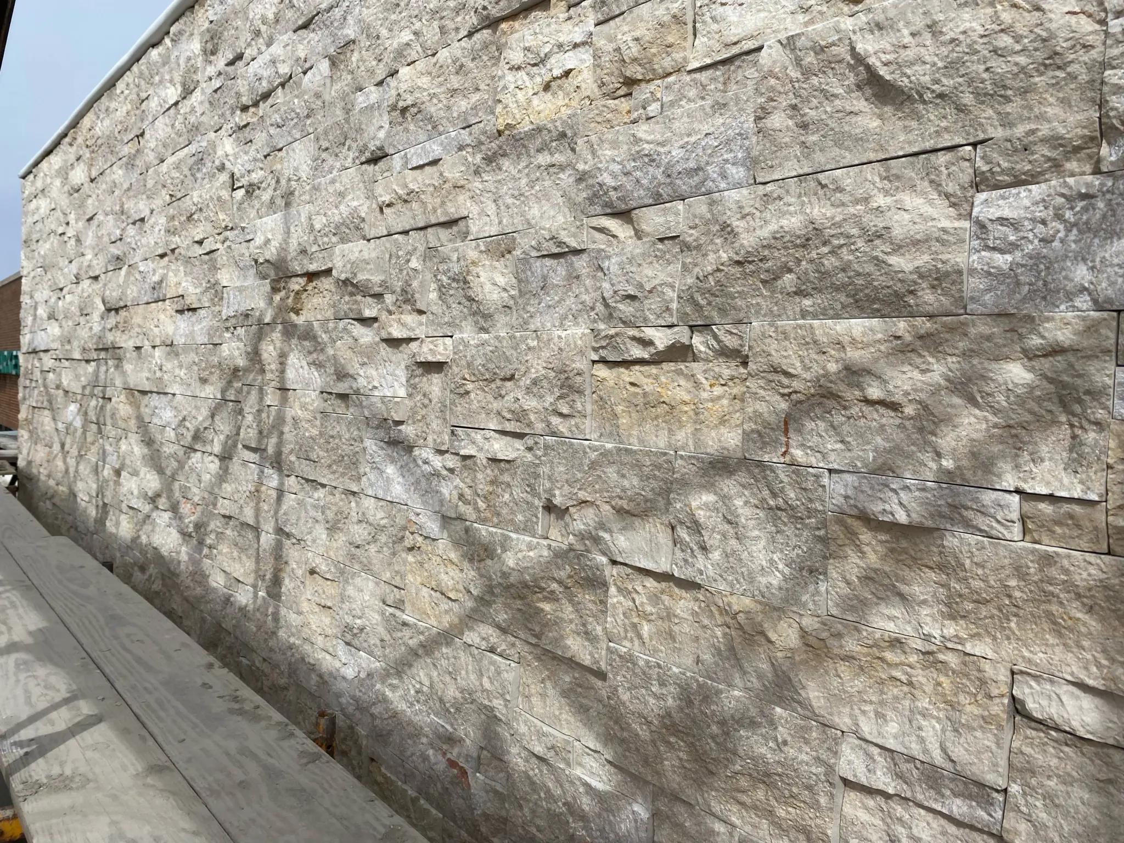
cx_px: 562
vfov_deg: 53.1
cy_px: 422
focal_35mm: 26
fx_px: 844
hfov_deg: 67.3
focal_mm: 4.25
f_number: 1.8
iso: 32
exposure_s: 1/5495
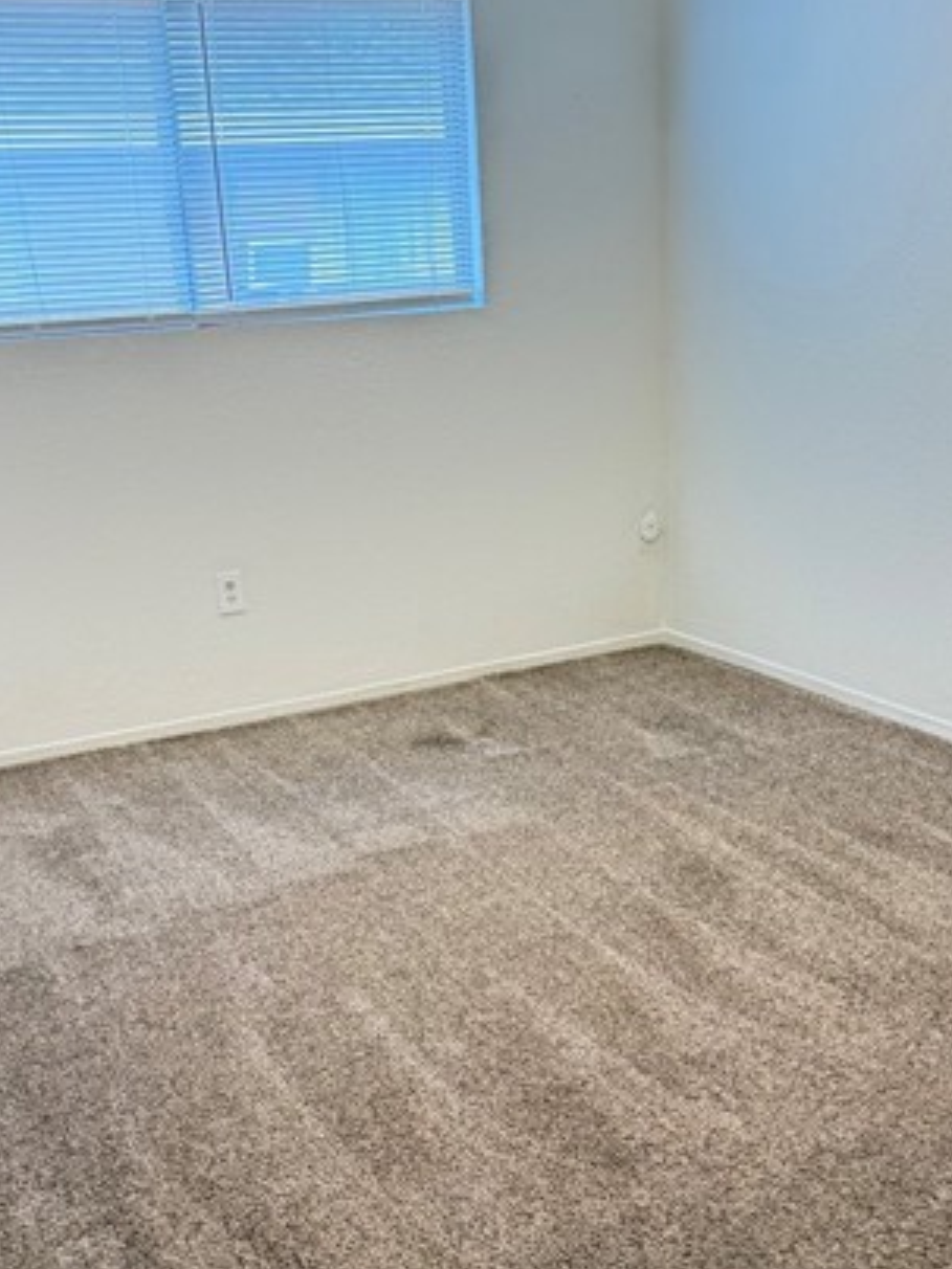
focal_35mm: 38
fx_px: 1393
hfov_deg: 37.7
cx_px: 468
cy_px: 766
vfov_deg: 48.7
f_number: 1.78
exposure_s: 1/60
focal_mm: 6.76
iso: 500
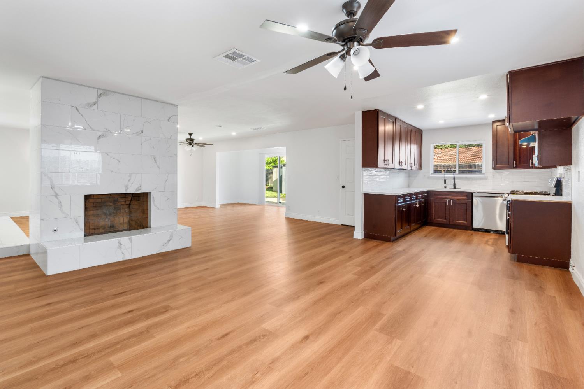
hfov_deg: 95.0
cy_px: 194
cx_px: 292
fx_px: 268
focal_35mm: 16
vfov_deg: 72.1
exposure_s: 1.6
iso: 100
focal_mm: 11
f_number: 8
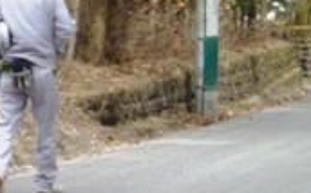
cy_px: 16
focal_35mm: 370
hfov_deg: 5.7
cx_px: 394
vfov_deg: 3.5
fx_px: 3132
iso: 200
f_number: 5.9
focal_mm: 22
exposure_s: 1/125
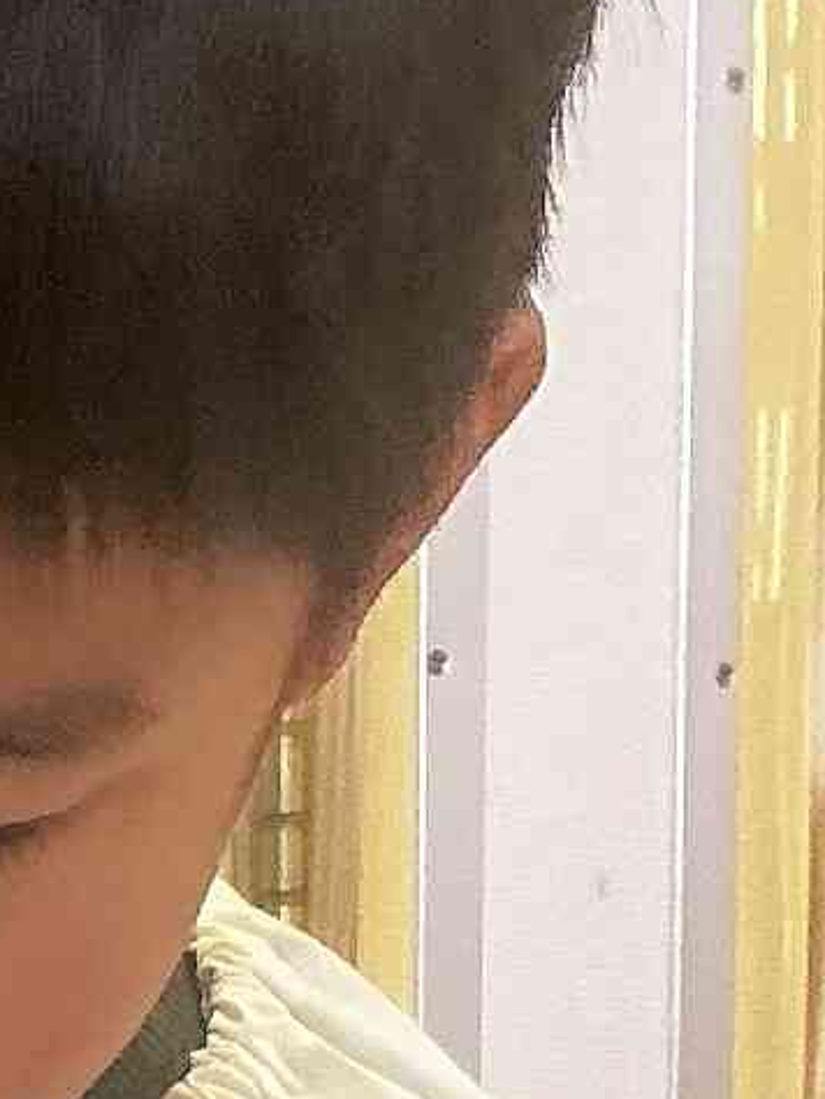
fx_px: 5874
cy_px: 2590
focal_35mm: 185
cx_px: -290
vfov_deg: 9.5
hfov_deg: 7.9
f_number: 1.8
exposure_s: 1/120
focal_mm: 3
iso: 64
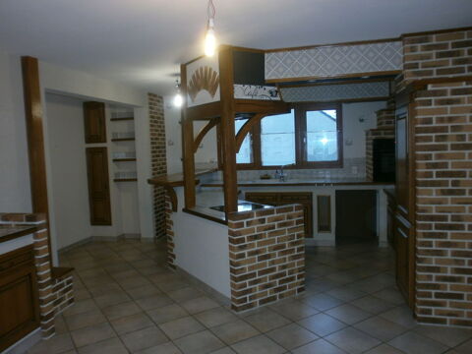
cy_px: 177
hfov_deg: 65.3
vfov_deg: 51.4
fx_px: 368
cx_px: 236
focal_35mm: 27
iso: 125
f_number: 2.9
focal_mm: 4.8
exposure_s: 1/30
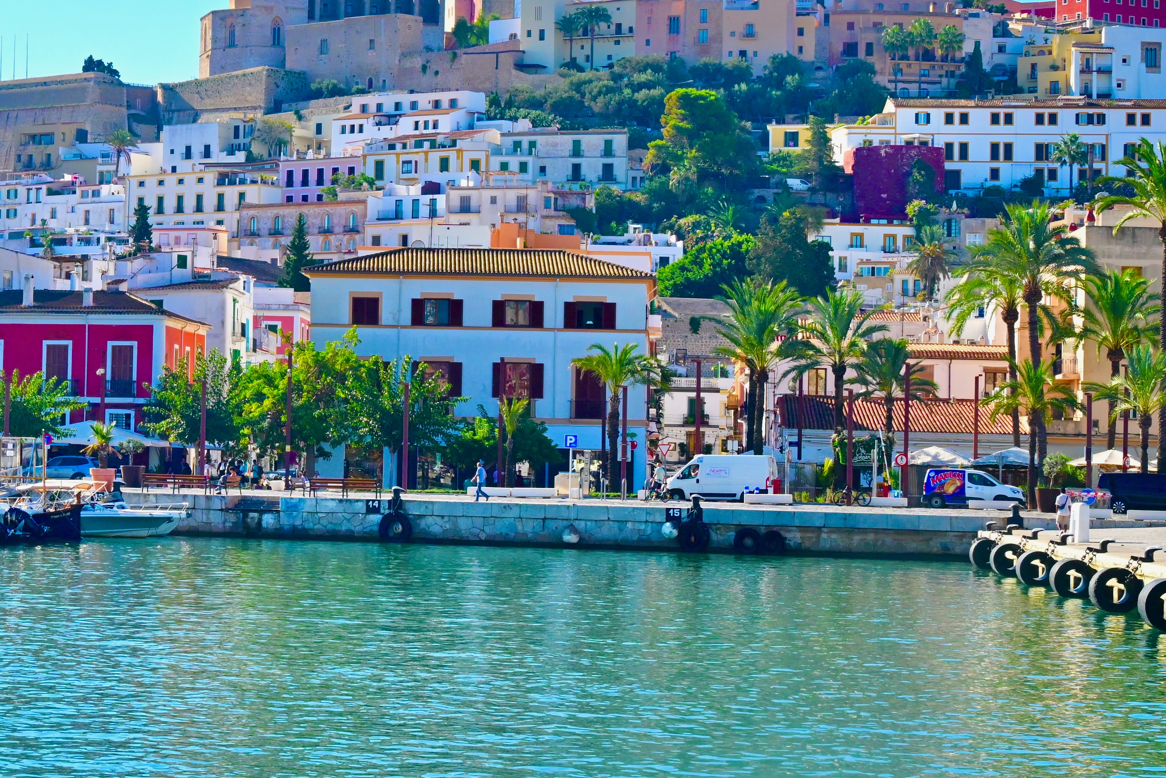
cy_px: 328
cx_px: 142
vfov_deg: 13.3
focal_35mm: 103
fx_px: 3336
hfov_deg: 19.5
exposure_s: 1/640
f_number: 14
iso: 1000
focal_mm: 48
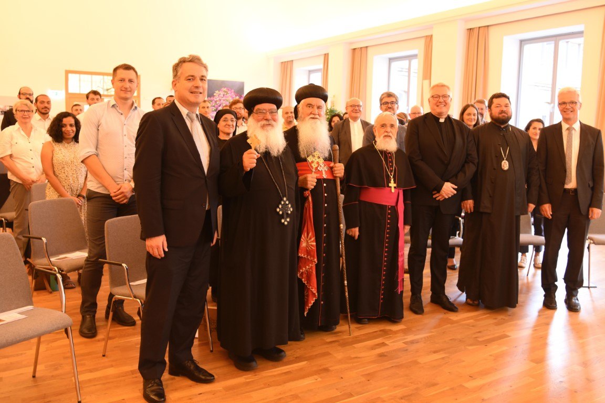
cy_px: 202
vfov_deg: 47.9
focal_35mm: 27
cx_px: 302
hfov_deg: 67.4
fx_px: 454
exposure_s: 1/30
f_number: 4
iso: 1600
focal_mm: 27
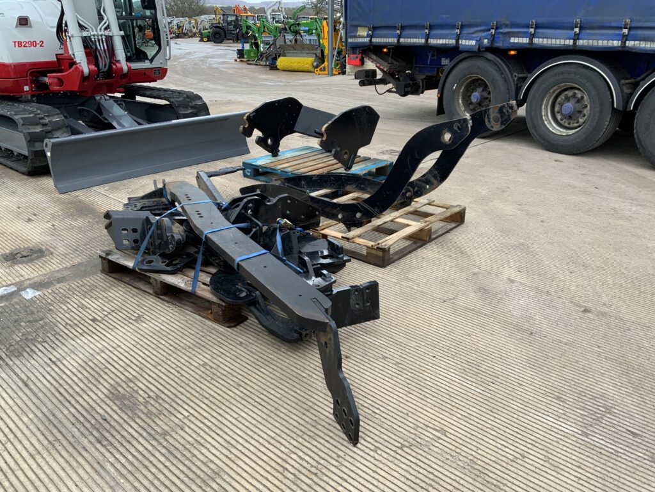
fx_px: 549
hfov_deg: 61.7
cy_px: 246
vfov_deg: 48.2
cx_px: 328
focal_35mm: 29
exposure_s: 1/122
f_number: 1.8
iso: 20
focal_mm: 3
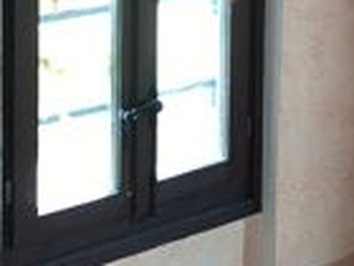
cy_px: -167
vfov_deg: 10.8
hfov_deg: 14.3
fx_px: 1340
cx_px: 487
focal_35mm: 131
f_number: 1.8
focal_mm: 4.25
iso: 64
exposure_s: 1/6
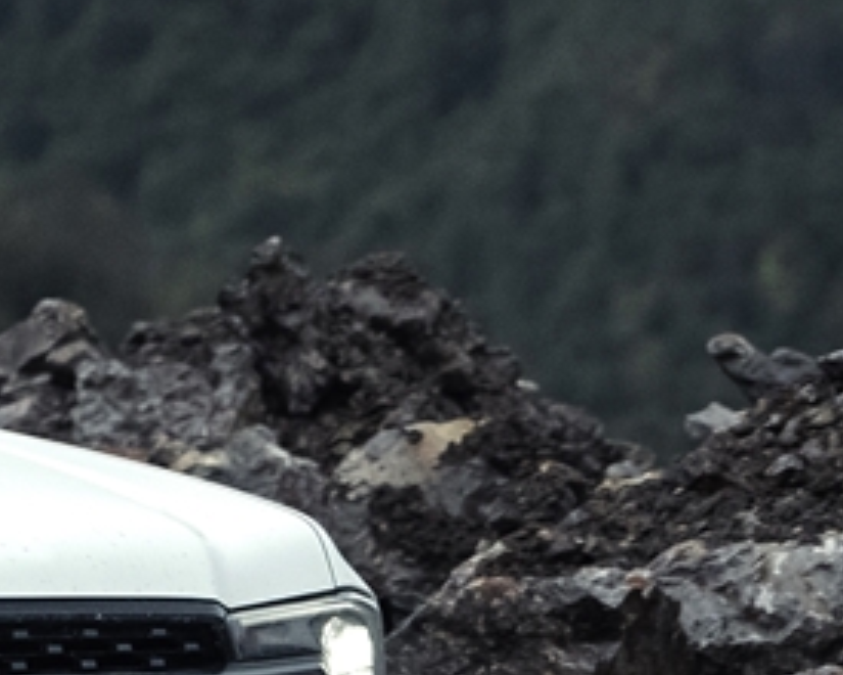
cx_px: -325
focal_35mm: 1024
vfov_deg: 1.5
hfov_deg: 1.9
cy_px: 229
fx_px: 25548
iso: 800
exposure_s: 1/250
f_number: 5
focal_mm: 150
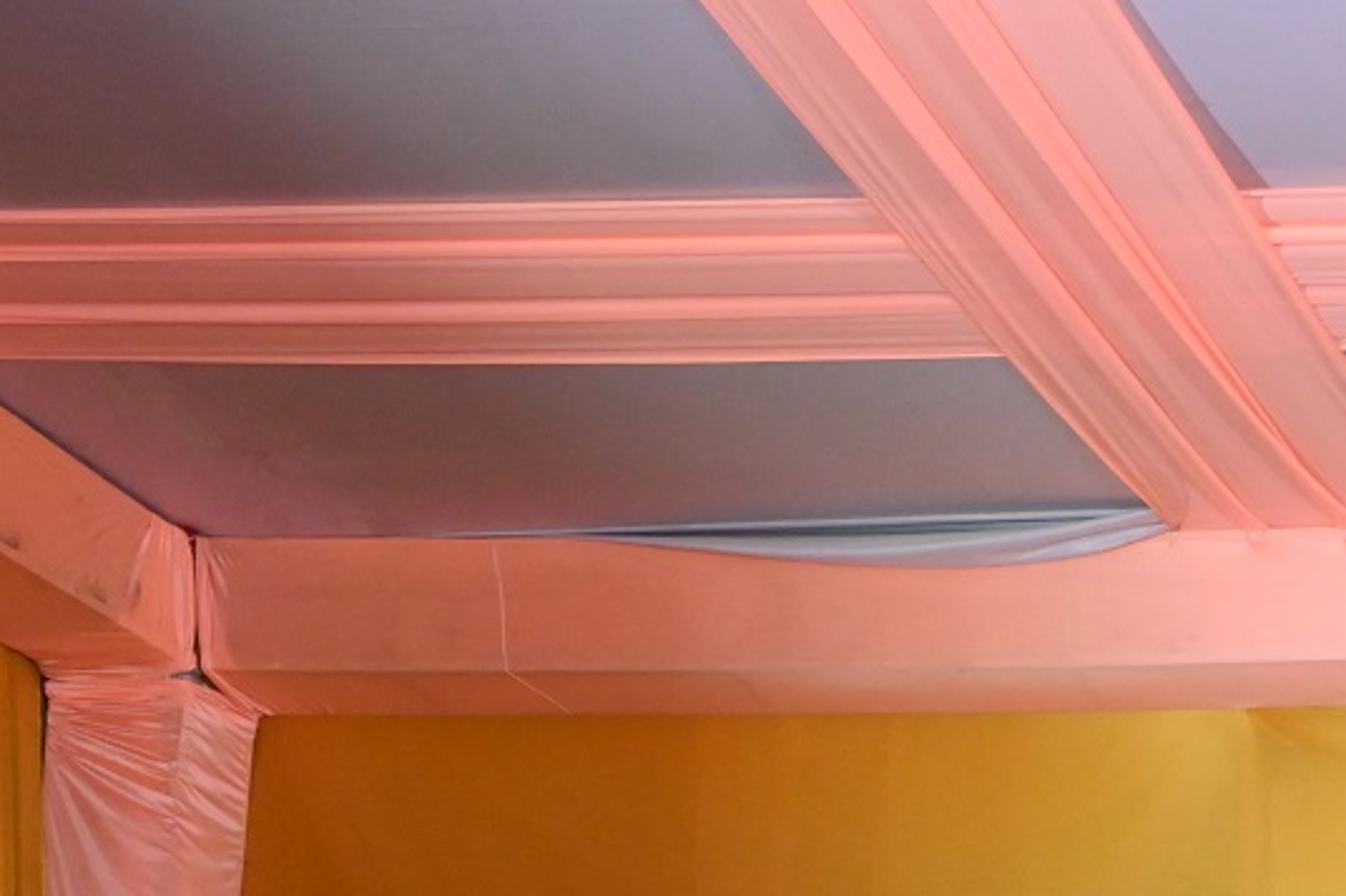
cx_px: 2055
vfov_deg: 12.2
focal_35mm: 105
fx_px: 3924
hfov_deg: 17.4
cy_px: 1496
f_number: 6.3
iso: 4000
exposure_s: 1/200
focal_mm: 31
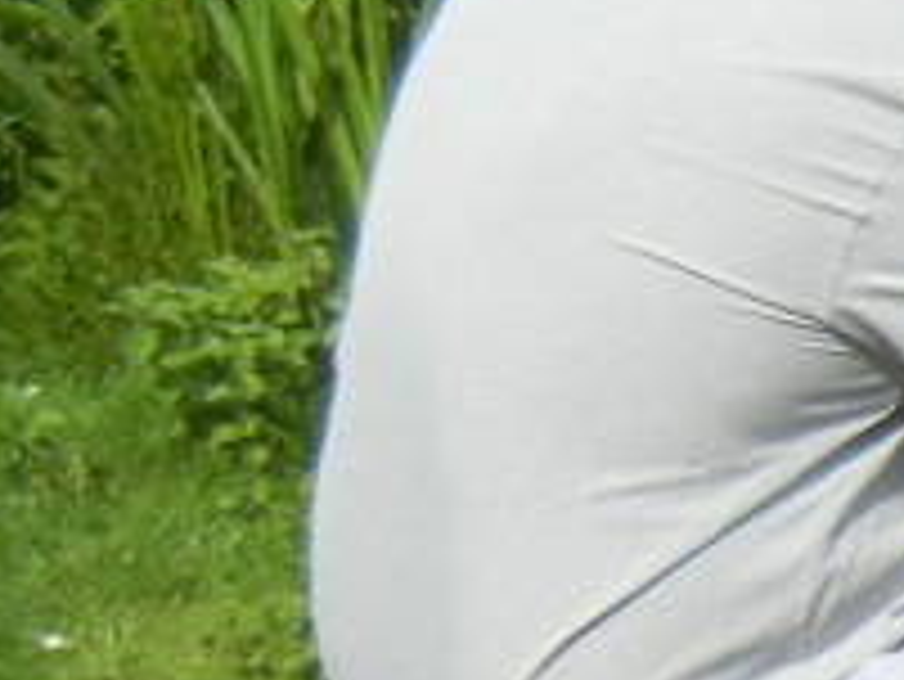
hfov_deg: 10.9
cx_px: 2190
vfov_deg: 9.6
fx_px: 3998
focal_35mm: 153
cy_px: 833
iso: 160
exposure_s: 1/309
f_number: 7
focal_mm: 5.4
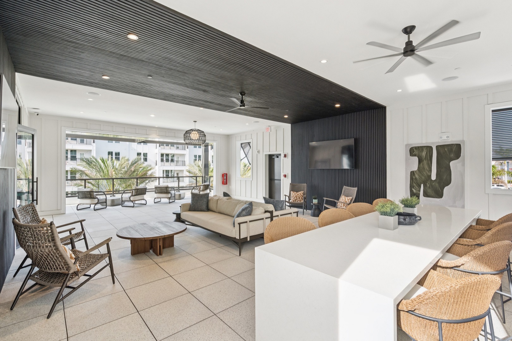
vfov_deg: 73.7
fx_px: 228
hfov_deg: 96.7
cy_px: 170
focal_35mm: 16
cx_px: 256
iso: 1600
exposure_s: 1/320
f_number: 8
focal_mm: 16
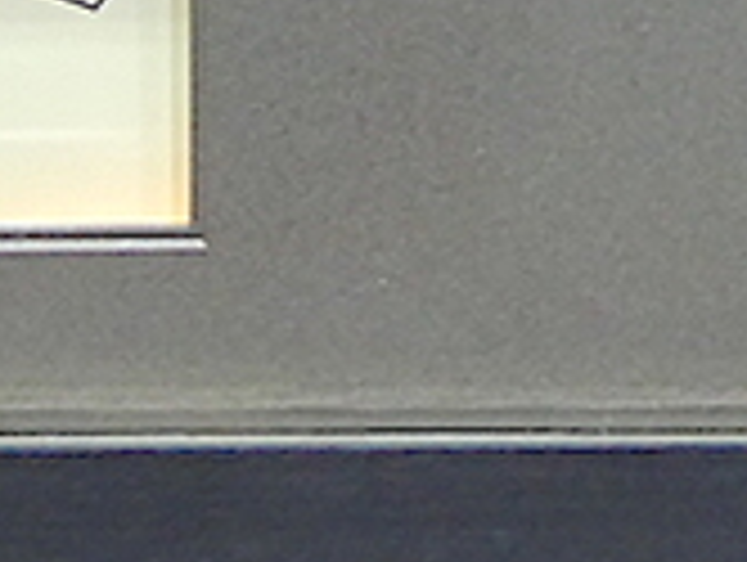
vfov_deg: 1.8
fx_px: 17851
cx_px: 2012
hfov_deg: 2.4
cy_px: -373
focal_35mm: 826
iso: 200
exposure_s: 1/4
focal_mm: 25.6
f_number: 5.4
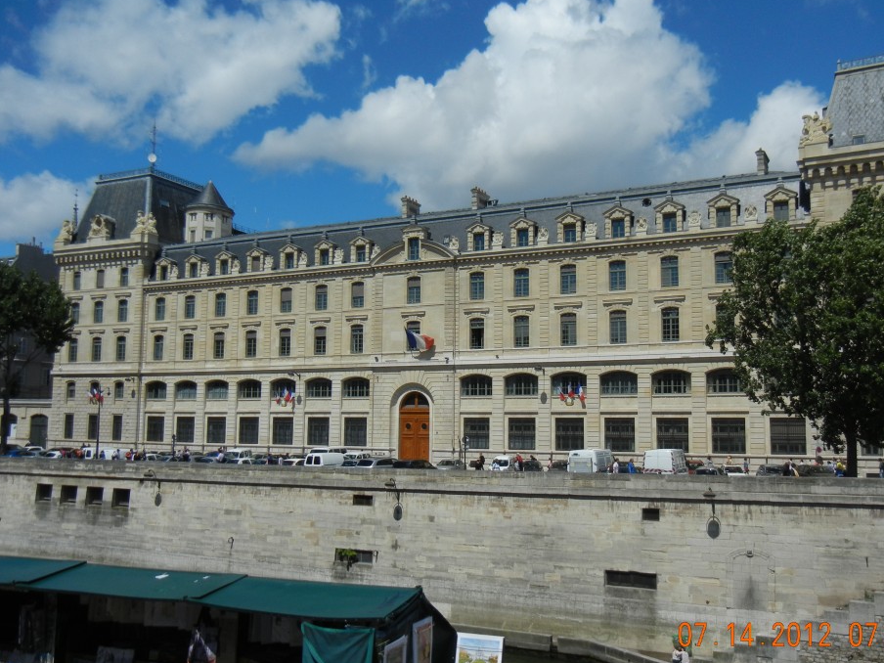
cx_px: 485
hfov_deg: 53.9
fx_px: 868
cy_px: 337
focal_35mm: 34
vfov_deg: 41.8
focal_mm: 5.4
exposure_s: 1/962
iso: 160
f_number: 7
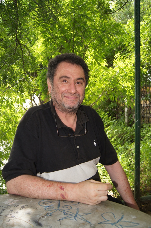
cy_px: 114
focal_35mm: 30
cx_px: 76
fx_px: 189
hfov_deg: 43.5
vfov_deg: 62.0
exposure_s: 1/80
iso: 100
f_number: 4.5
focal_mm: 20
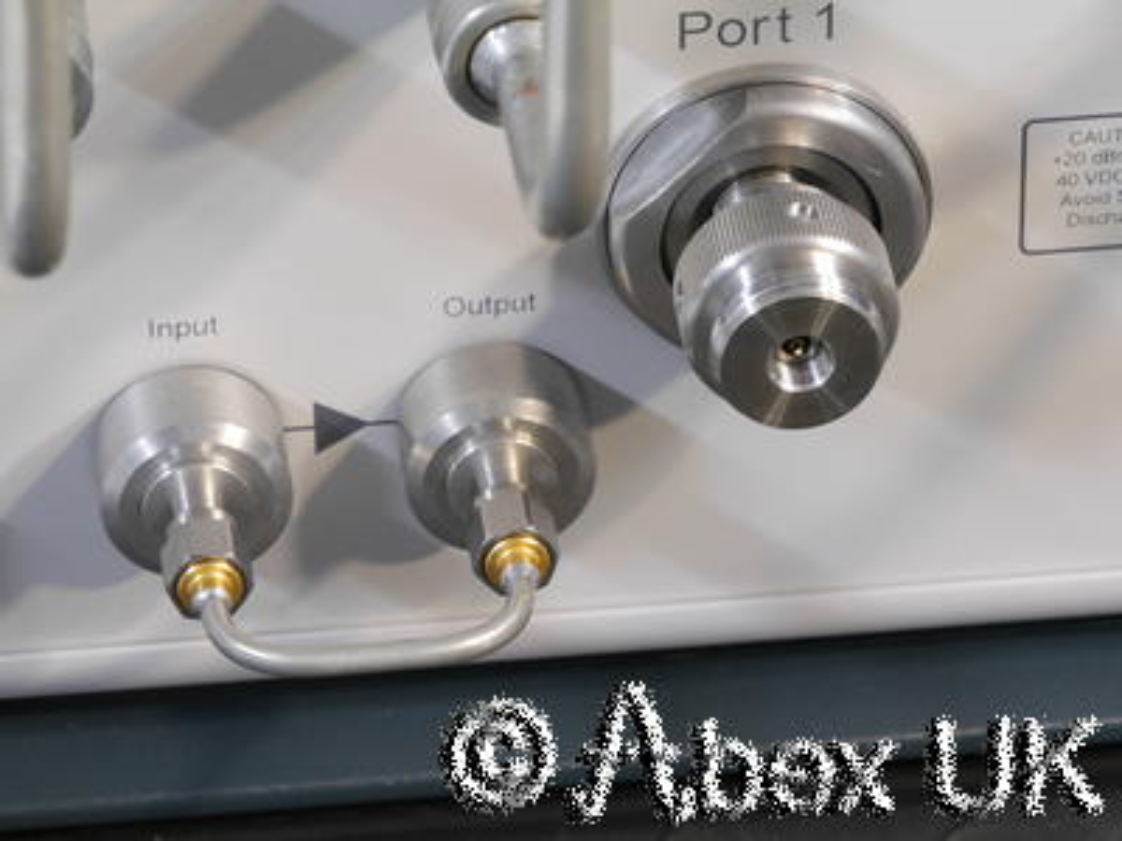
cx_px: 561
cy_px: 420
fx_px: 9076
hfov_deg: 7.1
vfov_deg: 5.3
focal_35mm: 280
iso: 800
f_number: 14
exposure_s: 1/2
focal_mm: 140
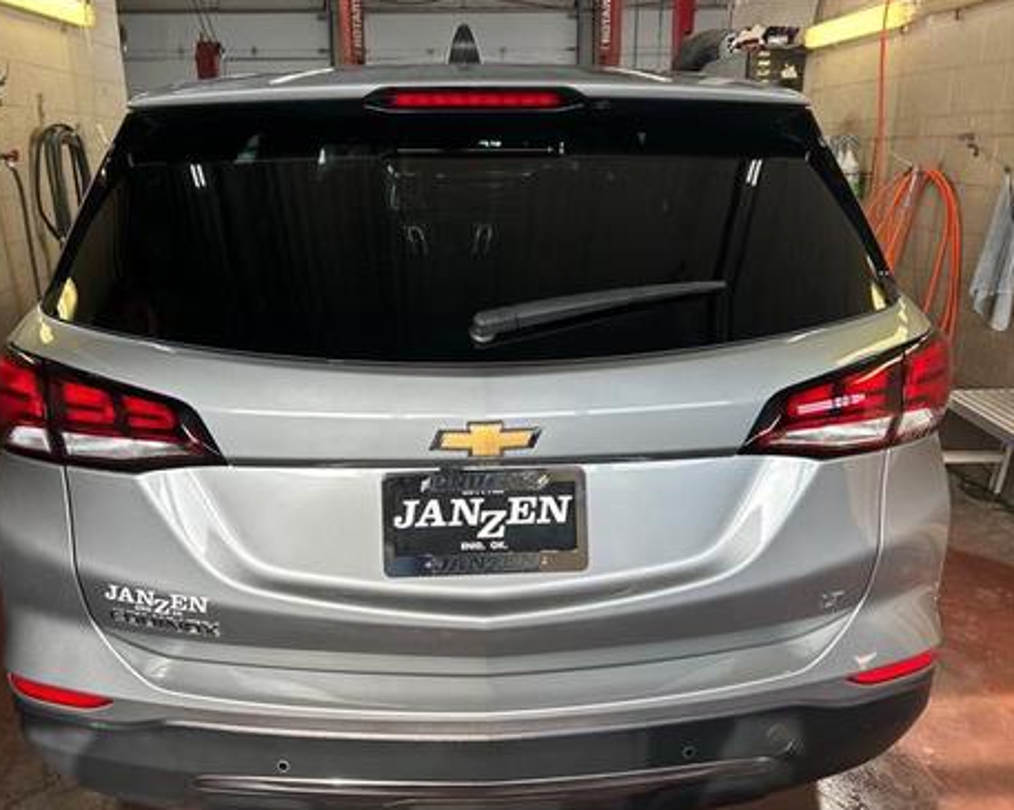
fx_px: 840
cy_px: 413
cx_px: 459
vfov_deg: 51.5
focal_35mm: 28
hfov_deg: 62.1
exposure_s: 1/298
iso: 50
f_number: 1.5
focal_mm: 5.7
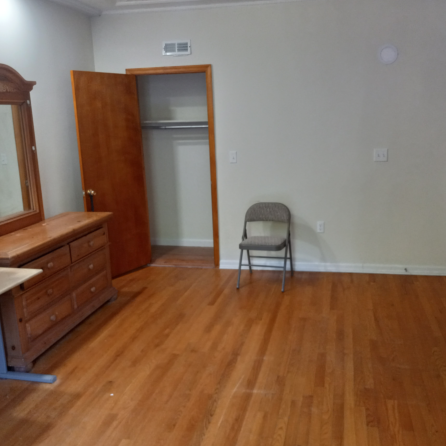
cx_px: 241
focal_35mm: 32
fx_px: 466
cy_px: 223
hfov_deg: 51.0
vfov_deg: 51.1
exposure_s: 1/60
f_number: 1.8
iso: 200
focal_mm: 3.94
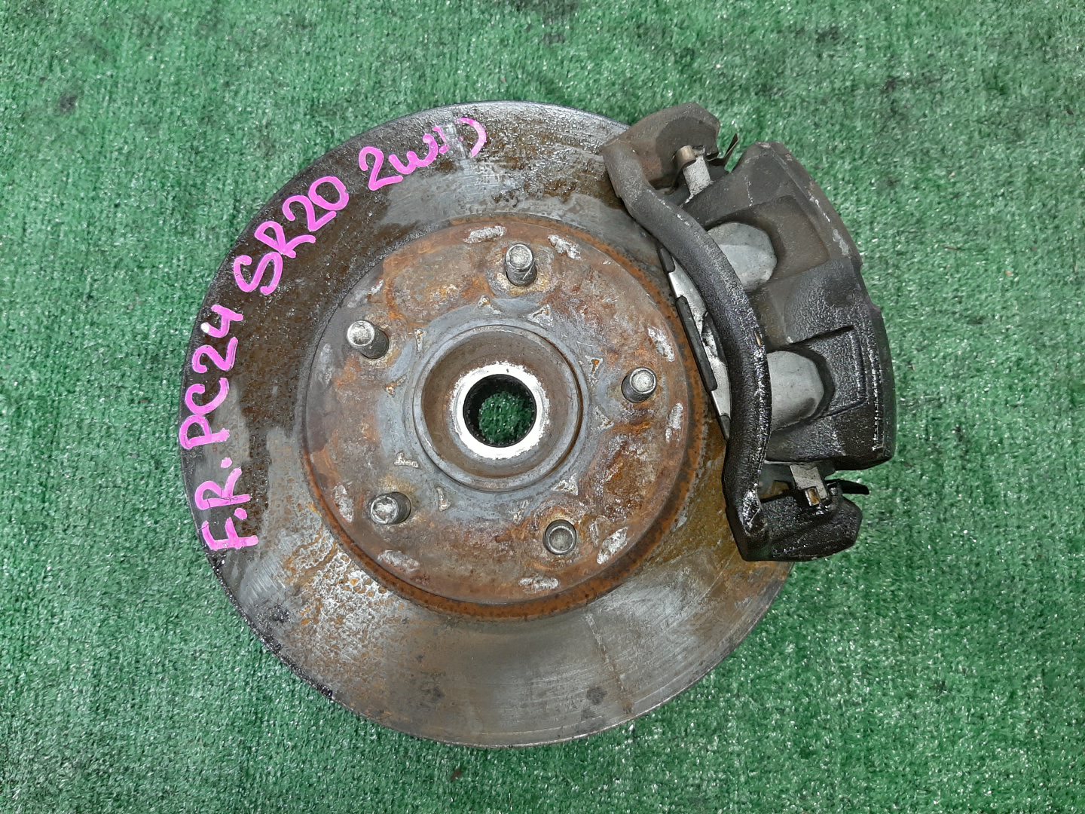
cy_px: 407
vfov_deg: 53.1
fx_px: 815
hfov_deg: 67.3
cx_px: 542
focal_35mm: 26
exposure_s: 1/50
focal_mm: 3.93
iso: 175
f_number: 1.7
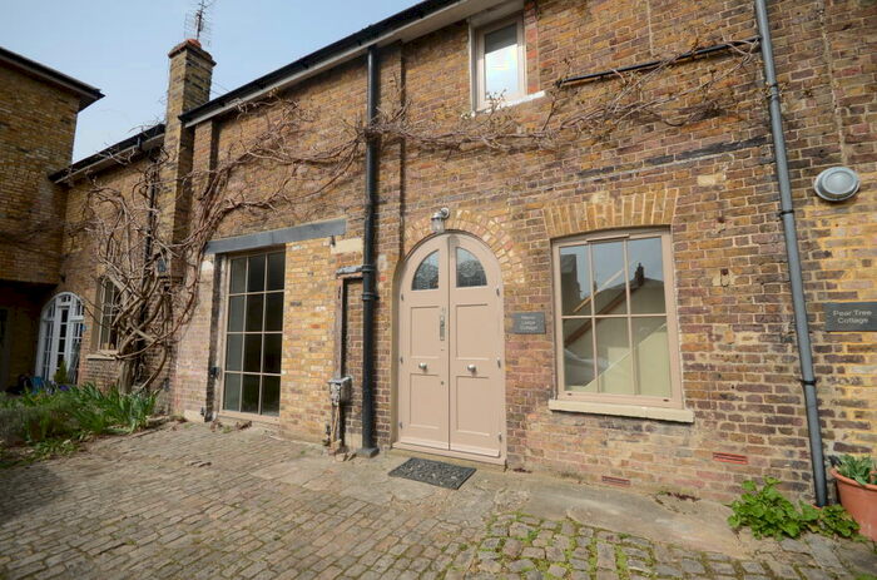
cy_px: 290
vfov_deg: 77.0
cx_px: 438
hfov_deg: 100.5
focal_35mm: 15
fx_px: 365
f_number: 8
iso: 100
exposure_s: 1/250
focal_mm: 10
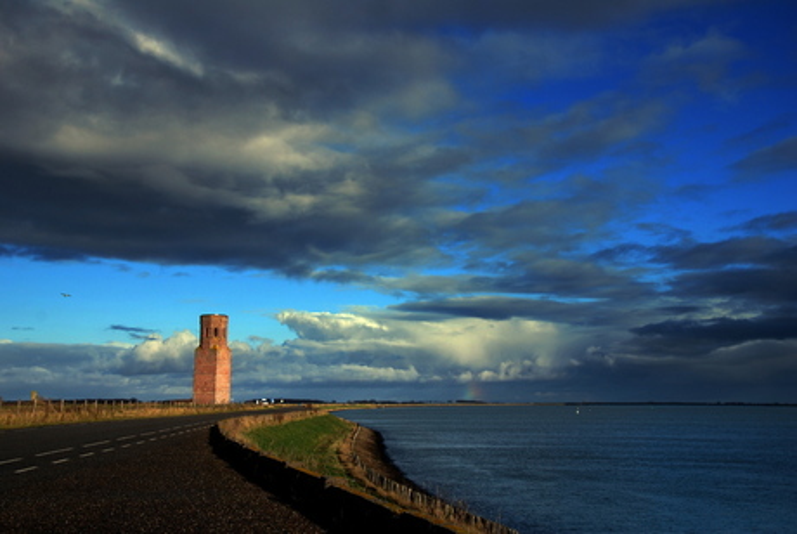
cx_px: 398
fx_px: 998
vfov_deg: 30.0
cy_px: 267
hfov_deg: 43.6
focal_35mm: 45
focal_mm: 30
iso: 100
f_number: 8
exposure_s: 1/250
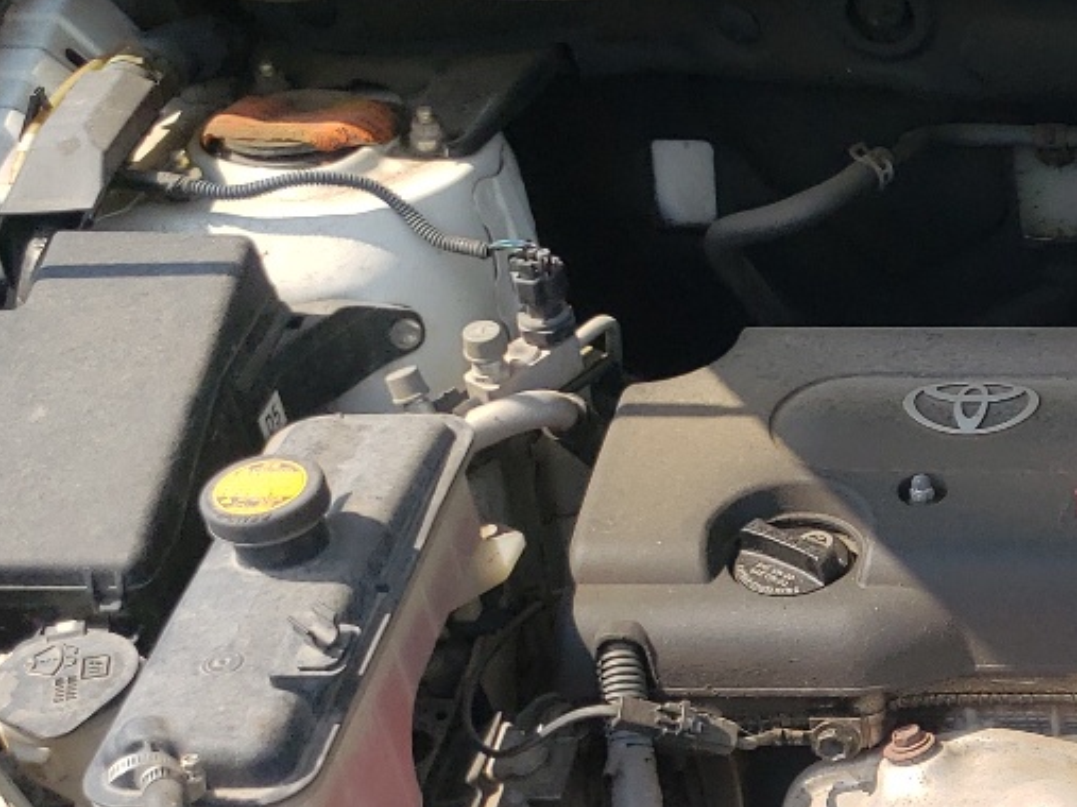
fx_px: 2551
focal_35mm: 82
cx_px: 1453
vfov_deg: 17.7
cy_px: 745
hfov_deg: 21.3
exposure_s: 1/1667
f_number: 1.5
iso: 50
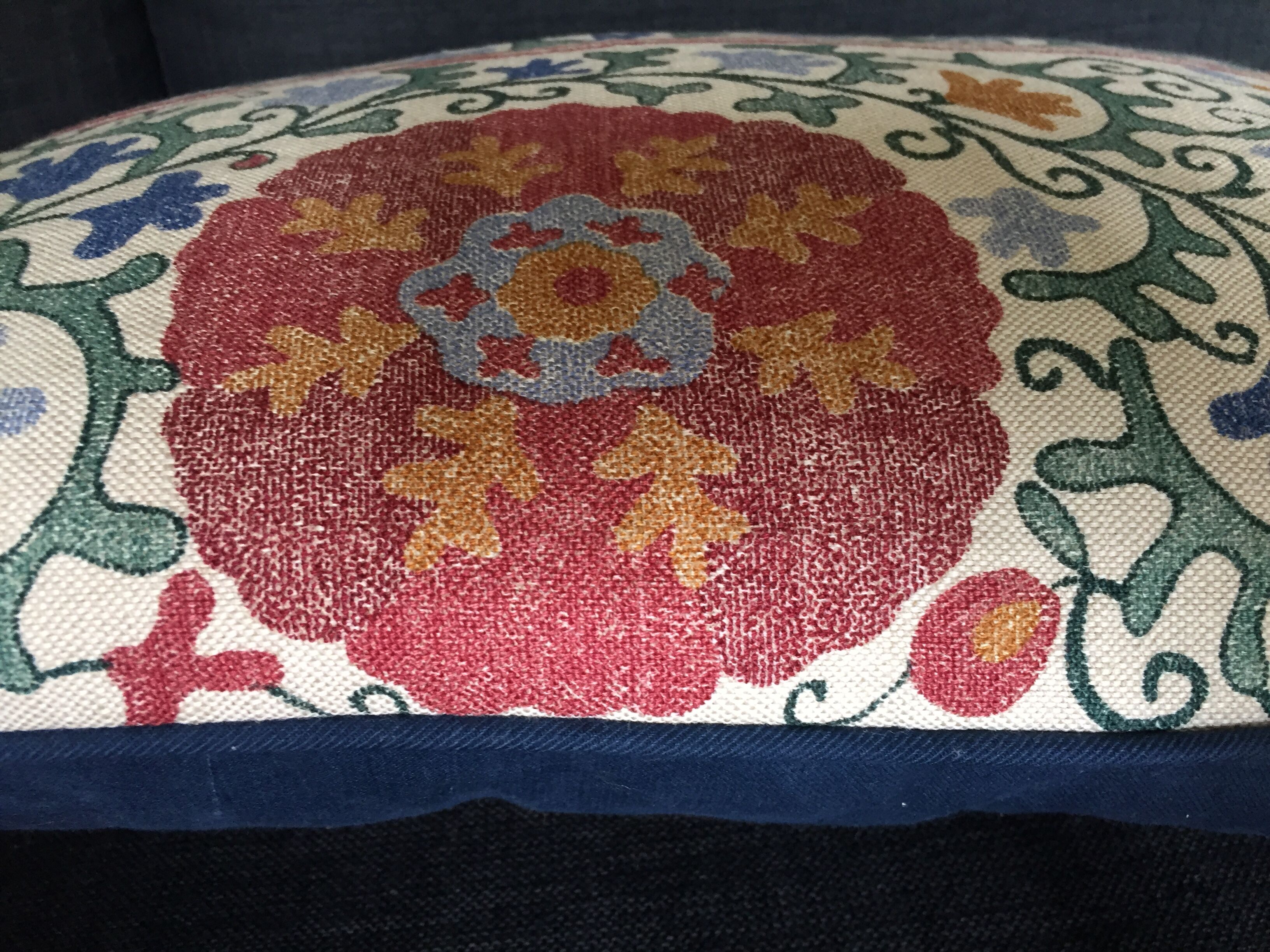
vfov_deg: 48.2
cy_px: 476
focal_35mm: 29
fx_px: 1064
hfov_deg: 61.7
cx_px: 635
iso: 125
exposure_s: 1/33
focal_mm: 4.15
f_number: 2.2
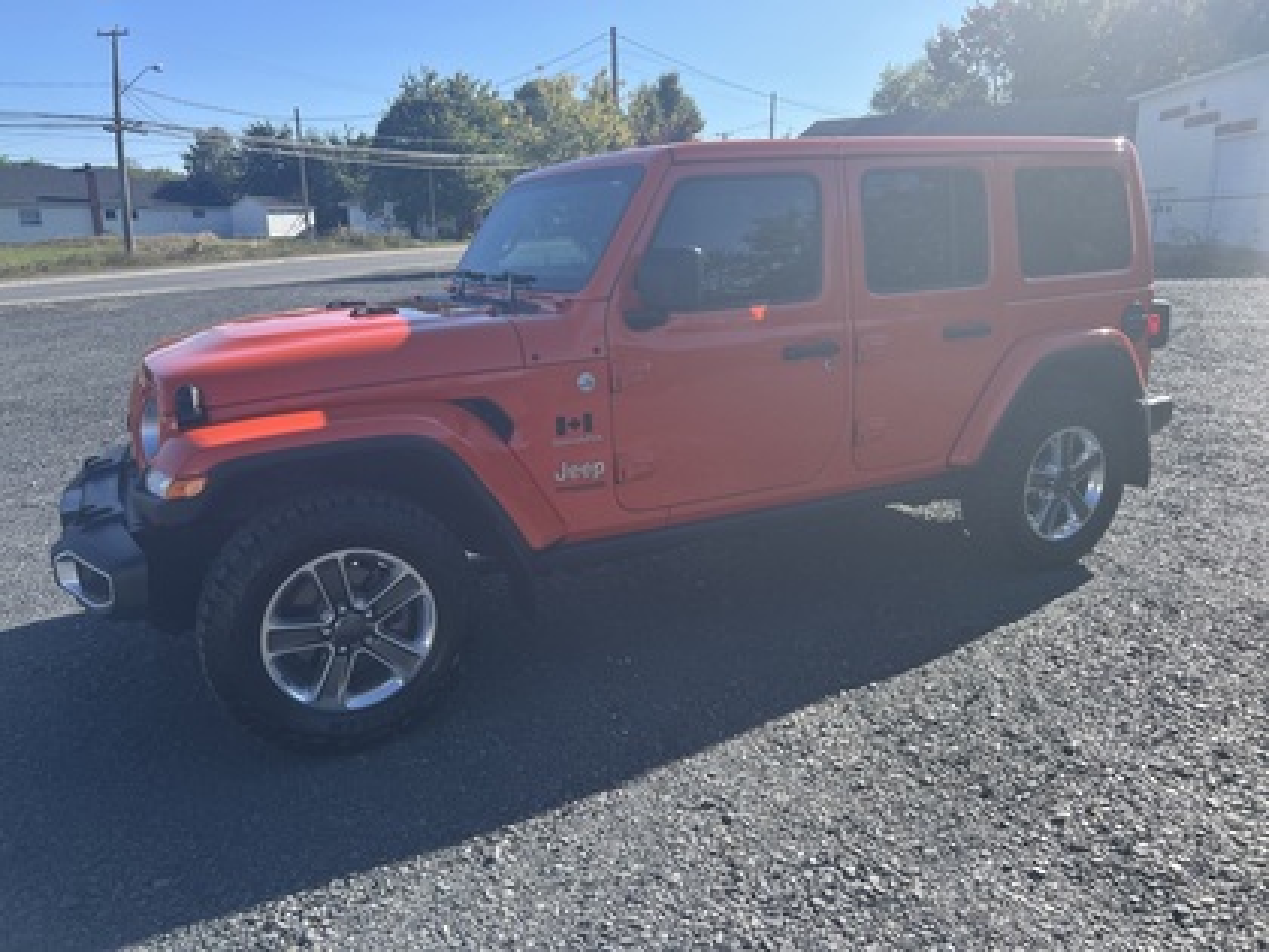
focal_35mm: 26
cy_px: 476
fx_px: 953
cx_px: 634
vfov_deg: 53.1
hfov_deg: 67.3
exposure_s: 1/2008
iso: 50
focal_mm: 5.7
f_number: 1.5
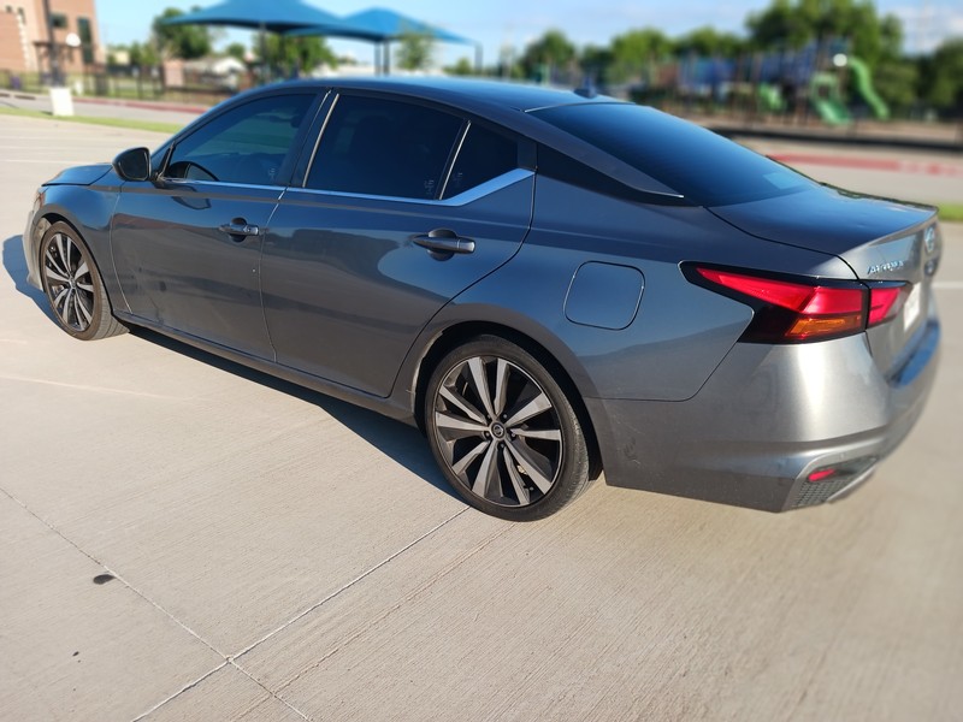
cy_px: 361
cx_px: 482
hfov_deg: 65.3
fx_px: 751
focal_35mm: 27
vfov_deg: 51.4
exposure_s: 1/142
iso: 20
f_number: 1.8
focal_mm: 4
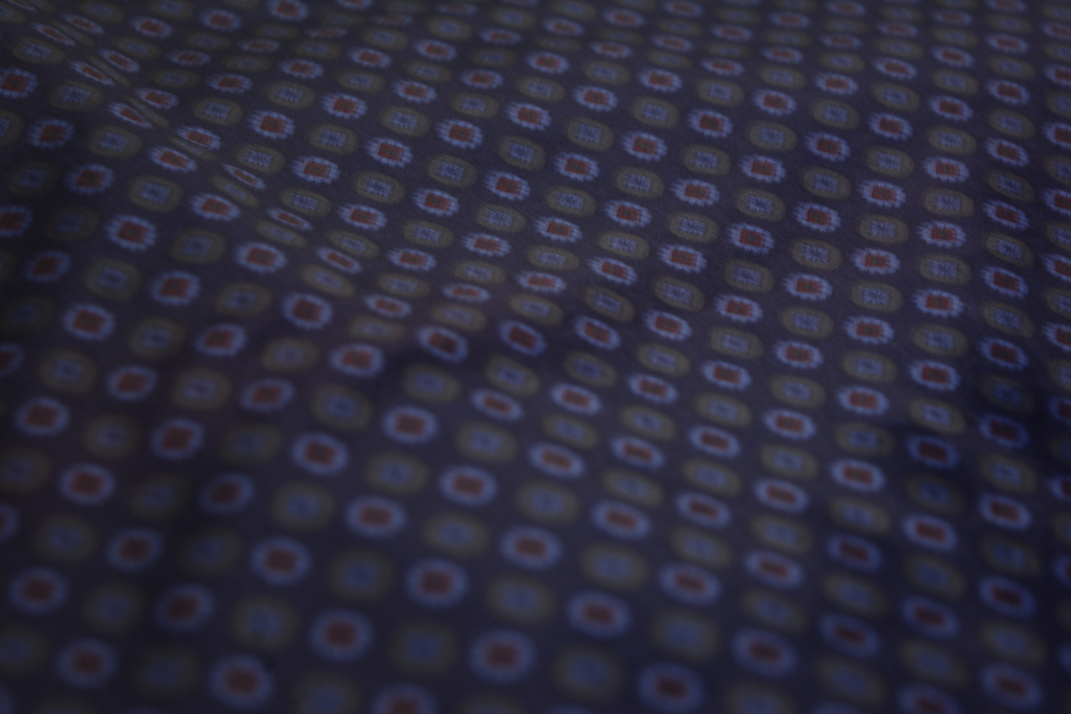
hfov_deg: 24.6
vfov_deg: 16.6
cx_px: 536
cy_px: 357
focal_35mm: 82
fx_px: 2454
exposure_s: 1/6
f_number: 5.6
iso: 100
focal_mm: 55
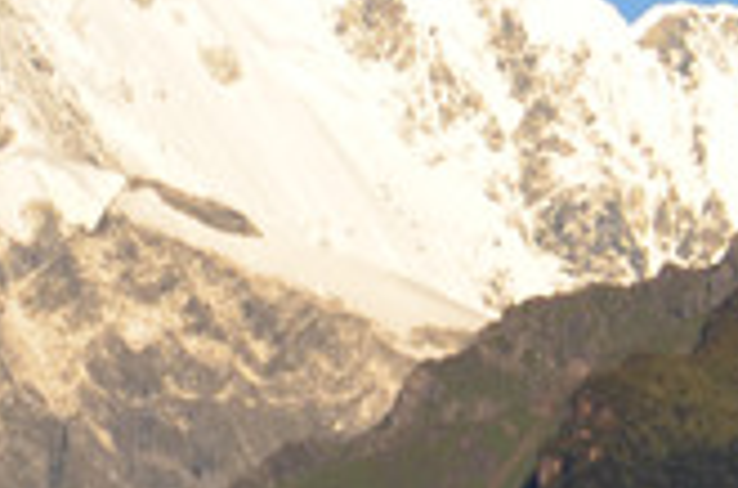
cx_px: -83
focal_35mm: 843
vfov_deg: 1.6
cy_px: 374
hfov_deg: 2.5
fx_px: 17225
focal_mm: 105
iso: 200
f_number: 10
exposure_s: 1/80
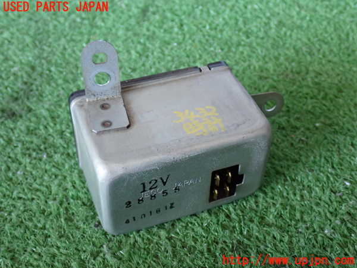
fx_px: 485
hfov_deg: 40.4
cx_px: 178
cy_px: 134
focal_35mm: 47
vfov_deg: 30.9
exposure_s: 1/50
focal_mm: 8.4
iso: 500
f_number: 3.1
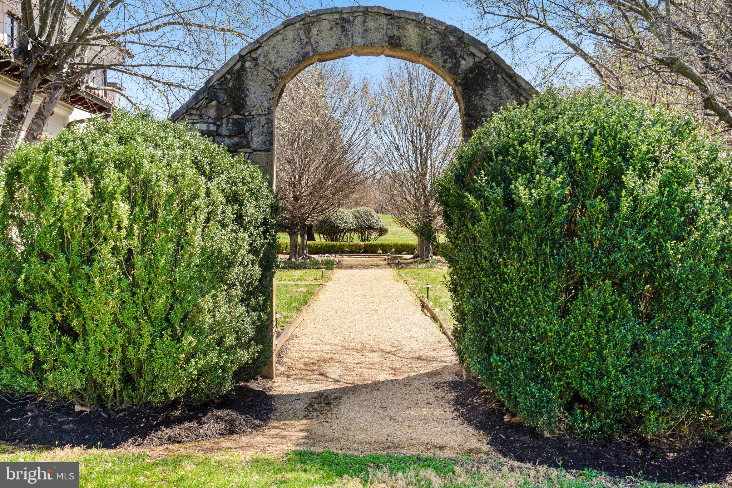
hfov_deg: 49.6
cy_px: 244
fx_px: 793
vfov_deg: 34.2
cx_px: 366
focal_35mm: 39
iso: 250
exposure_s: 1/50
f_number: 14
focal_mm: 39
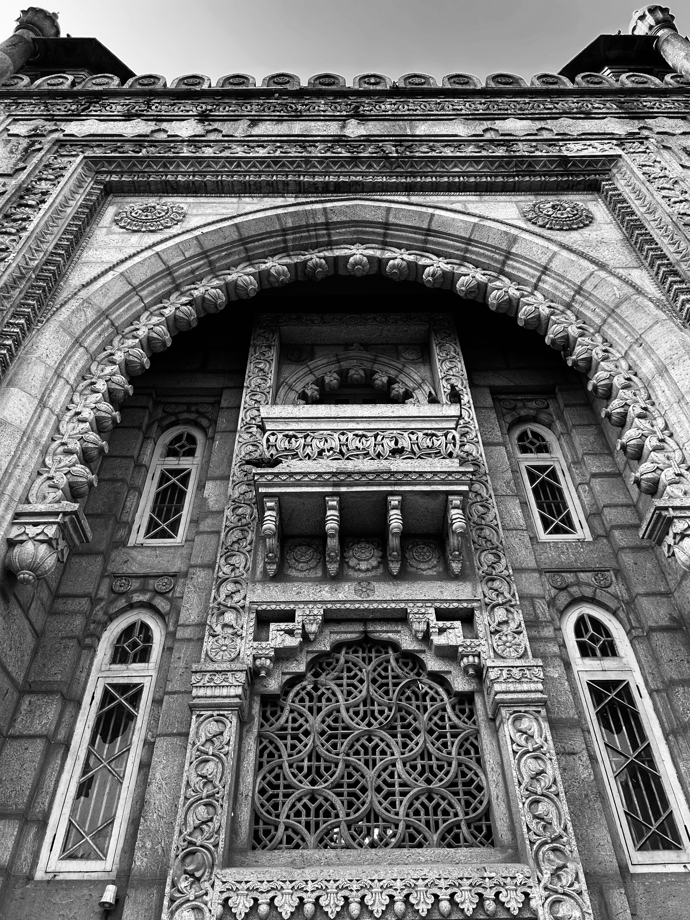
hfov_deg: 53.1
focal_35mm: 26
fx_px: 691
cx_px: 345
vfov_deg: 67.3
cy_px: 460
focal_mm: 5.7
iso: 40
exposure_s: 1/171
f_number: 1.5
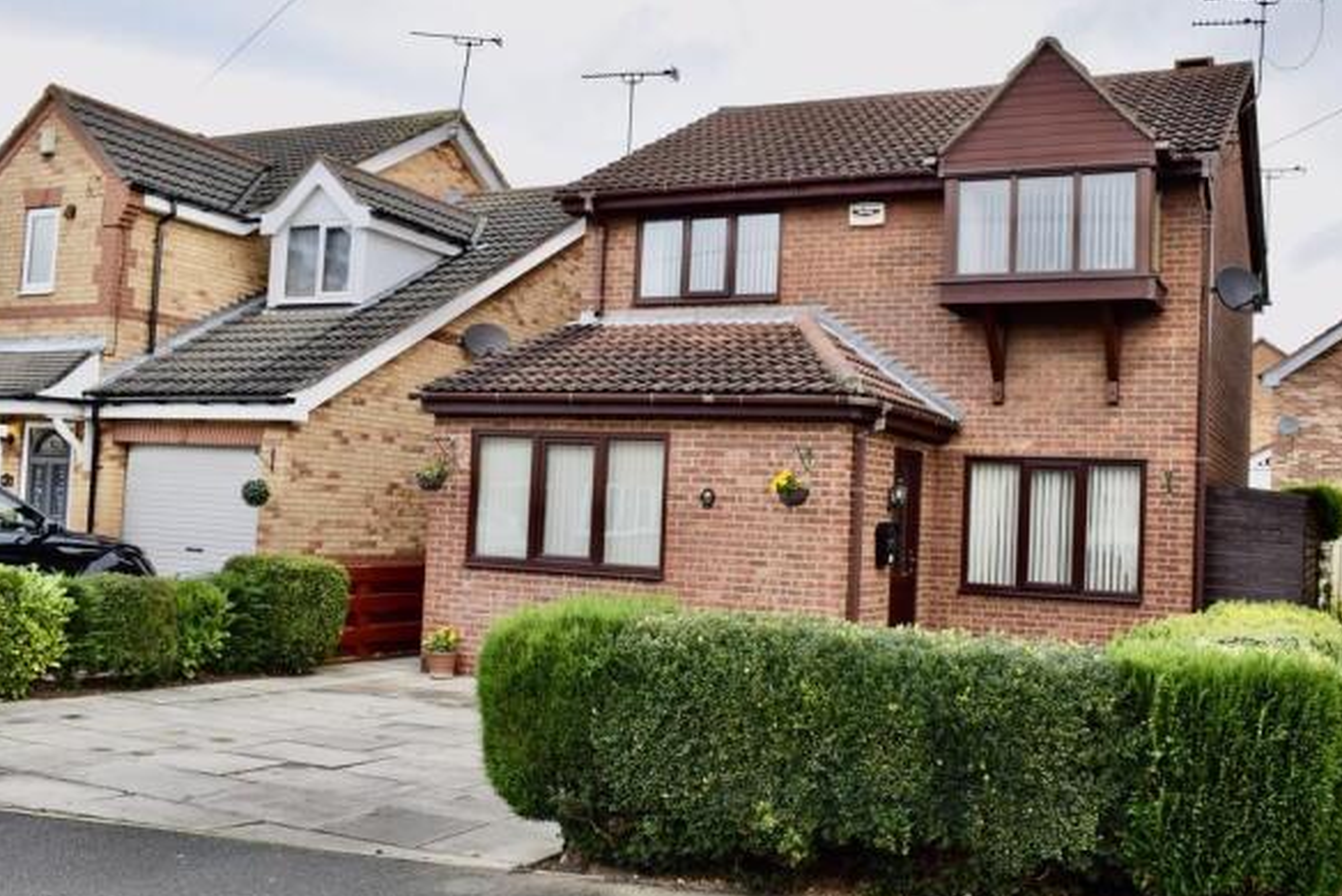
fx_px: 1380
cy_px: 458
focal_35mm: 37
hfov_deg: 51.8
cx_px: 746
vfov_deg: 36.0
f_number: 6.3
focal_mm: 22
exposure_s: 1/160
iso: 400
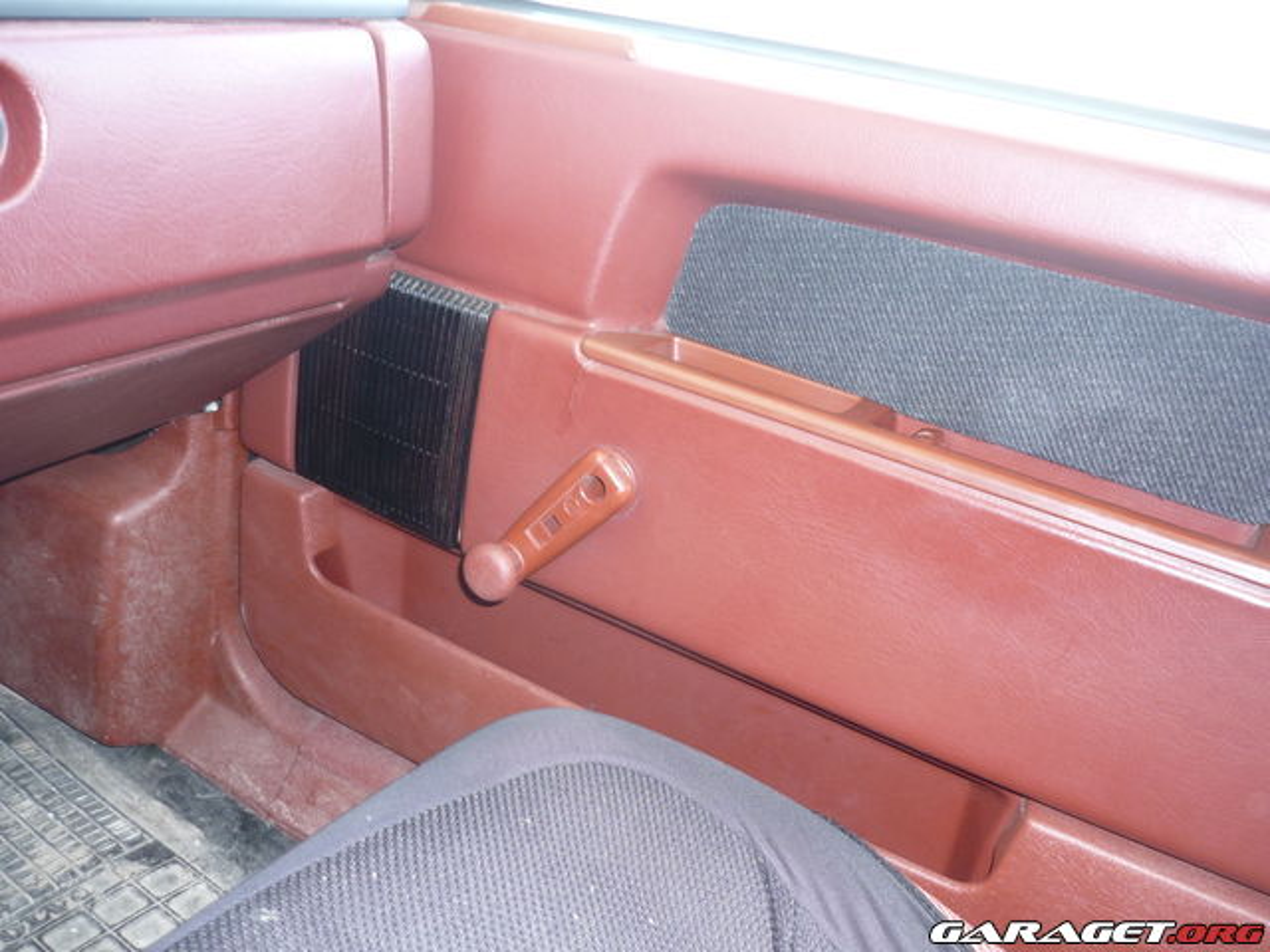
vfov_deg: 42.9
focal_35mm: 33
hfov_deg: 55.4
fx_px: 1211
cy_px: 476
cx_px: 635
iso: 125
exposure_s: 1/30
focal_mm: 5.5
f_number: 2.8
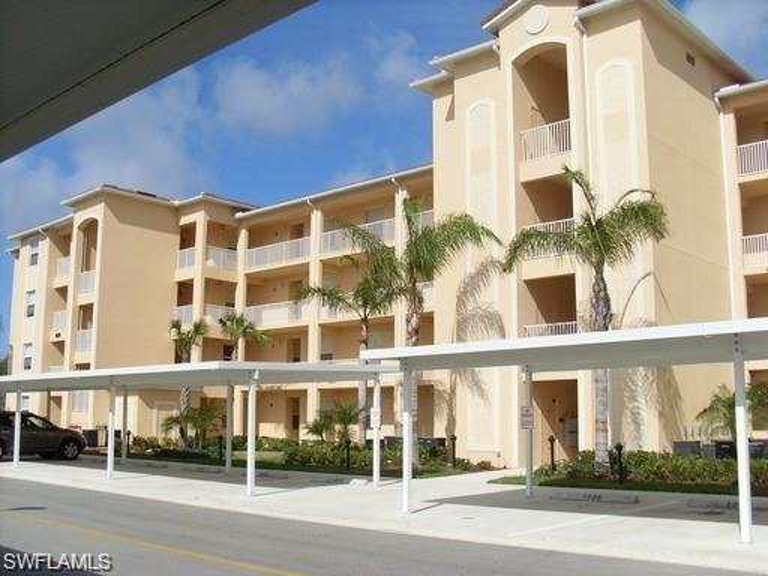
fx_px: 843
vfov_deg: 37.7
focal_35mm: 38
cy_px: 288
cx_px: 384
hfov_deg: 49.0
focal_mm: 6.3
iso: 80
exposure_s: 1/500
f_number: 7.7
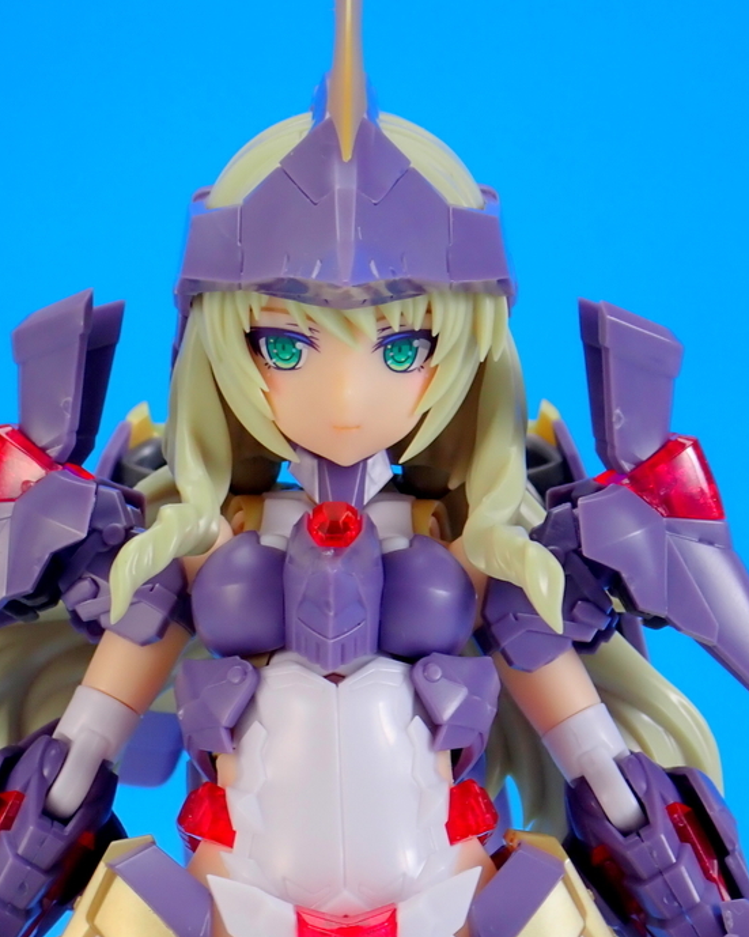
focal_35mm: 145
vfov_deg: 13.3
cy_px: 639
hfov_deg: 10.6
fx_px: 4019
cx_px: 336
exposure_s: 1.6
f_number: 18
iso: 100
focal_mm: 18
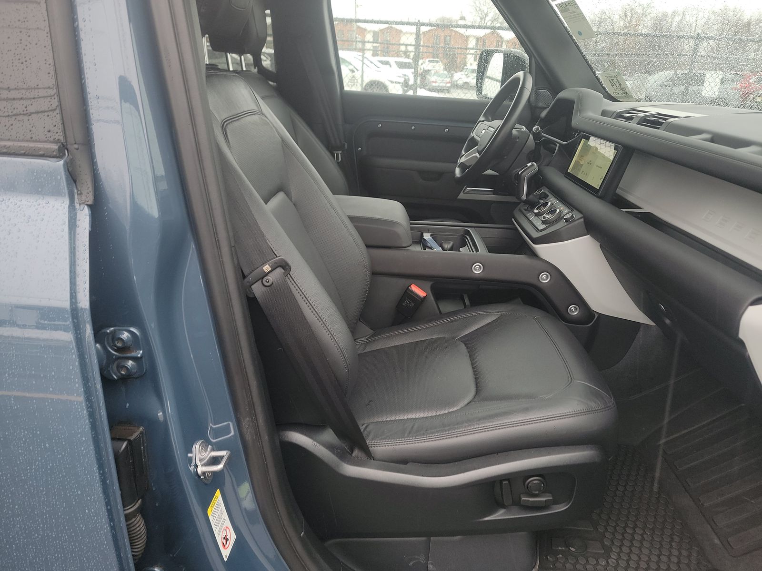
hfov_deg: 71.6
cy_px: 286
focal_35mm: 24
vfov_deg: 56.8
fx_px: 528
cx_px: 381
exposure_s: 1/59
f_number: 1.8
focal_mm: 6.7
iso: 144
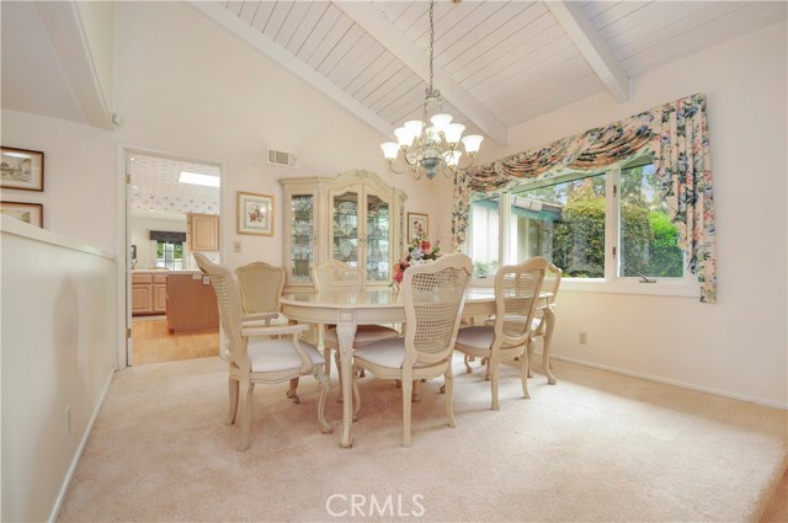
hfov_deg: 100.5
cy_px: 262
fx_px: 328
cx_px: 394
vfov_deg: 77.2
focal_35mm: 15
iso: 320
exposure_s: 1/10
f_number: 7.1
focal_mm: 10
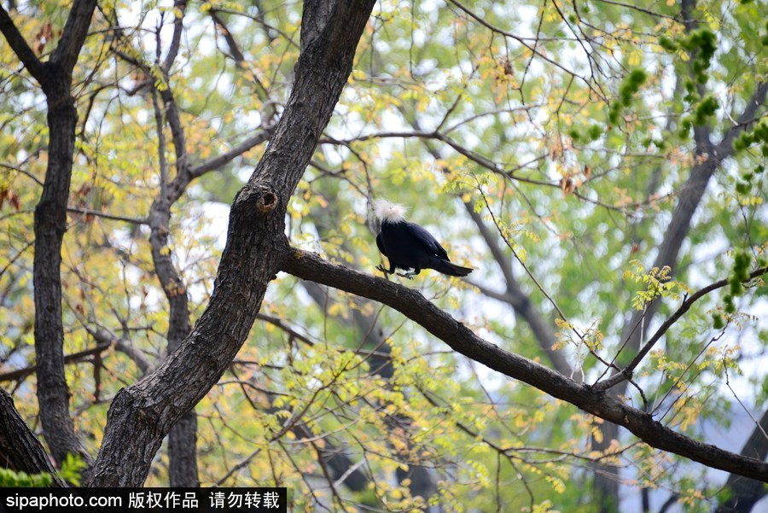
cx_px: 384
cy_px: 256
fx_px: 5336
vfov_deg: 5.5
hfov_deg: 8.2
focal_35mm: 250
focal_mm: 250
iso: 320
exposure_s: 1/500
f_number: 5.6
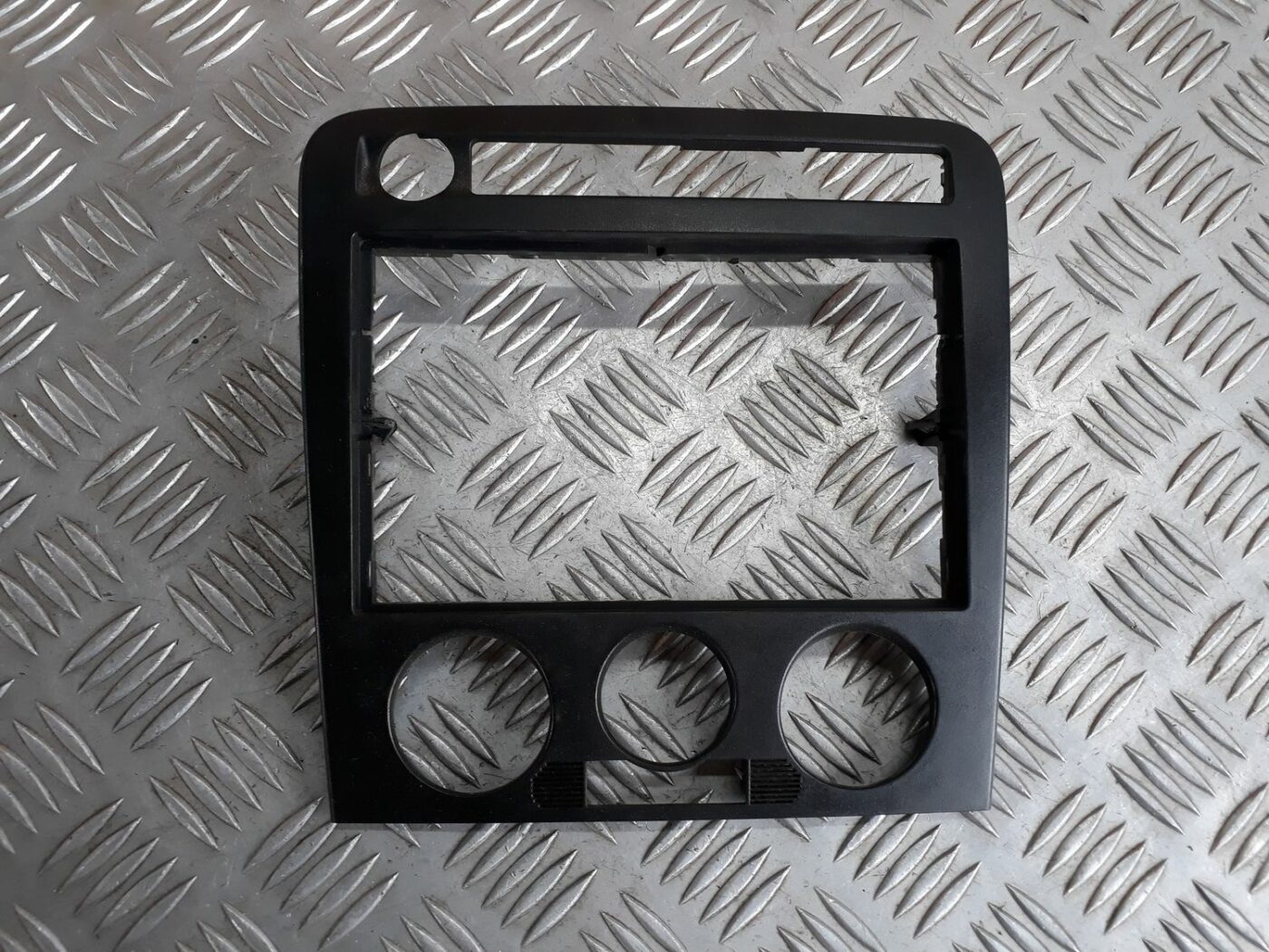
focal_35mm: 27
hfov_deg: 65.3
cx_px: 634
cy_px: 476
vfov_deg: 51.4
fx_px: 990
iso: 80
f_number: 1.9
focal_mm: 3.6
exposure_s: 1/33
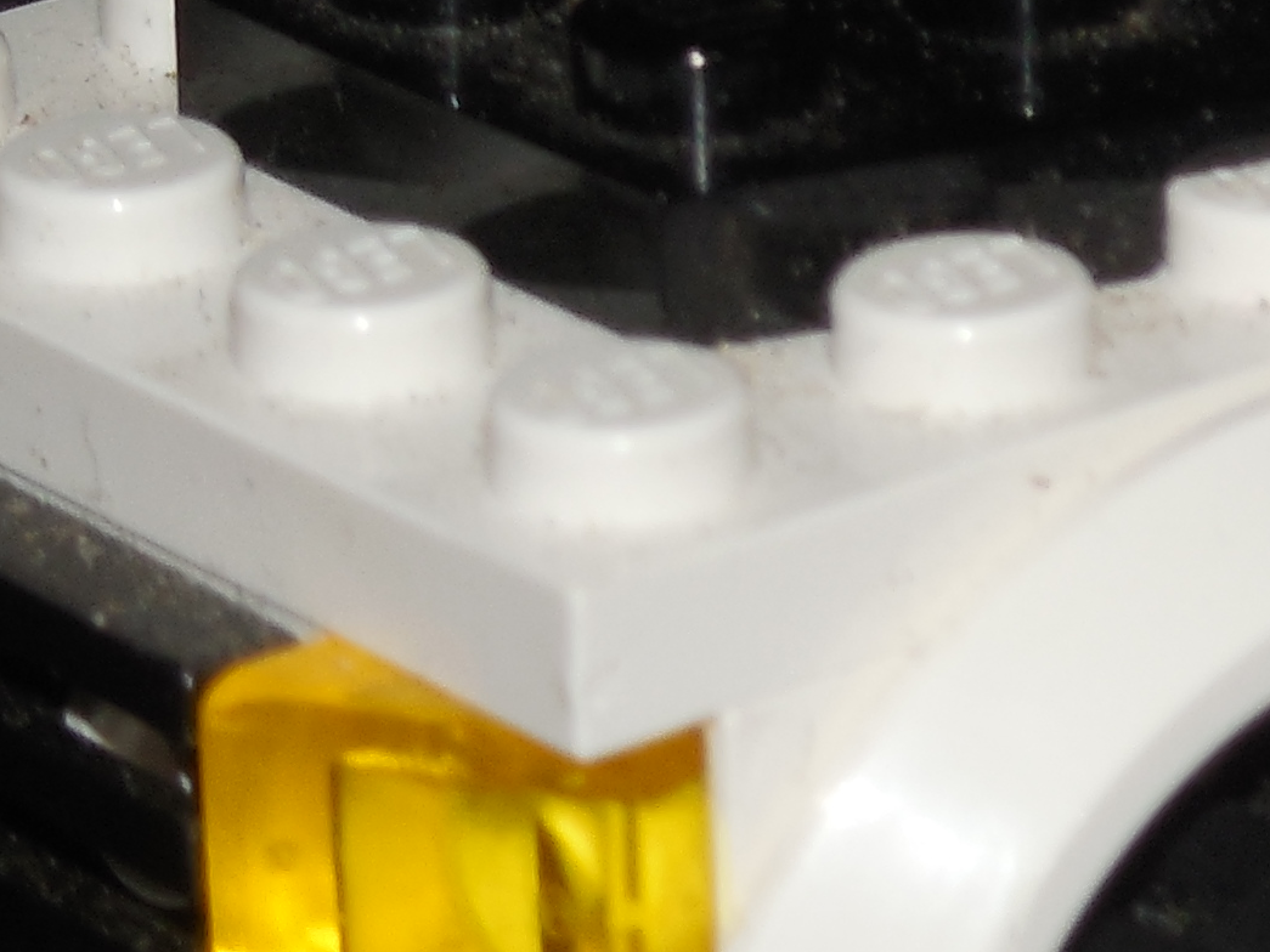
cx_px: 1855
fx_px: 9870
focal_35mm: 269
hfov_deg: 7.3
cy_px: -85
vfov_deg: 5.5
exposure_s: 1/60
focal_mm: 11
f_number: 8.6
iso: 125
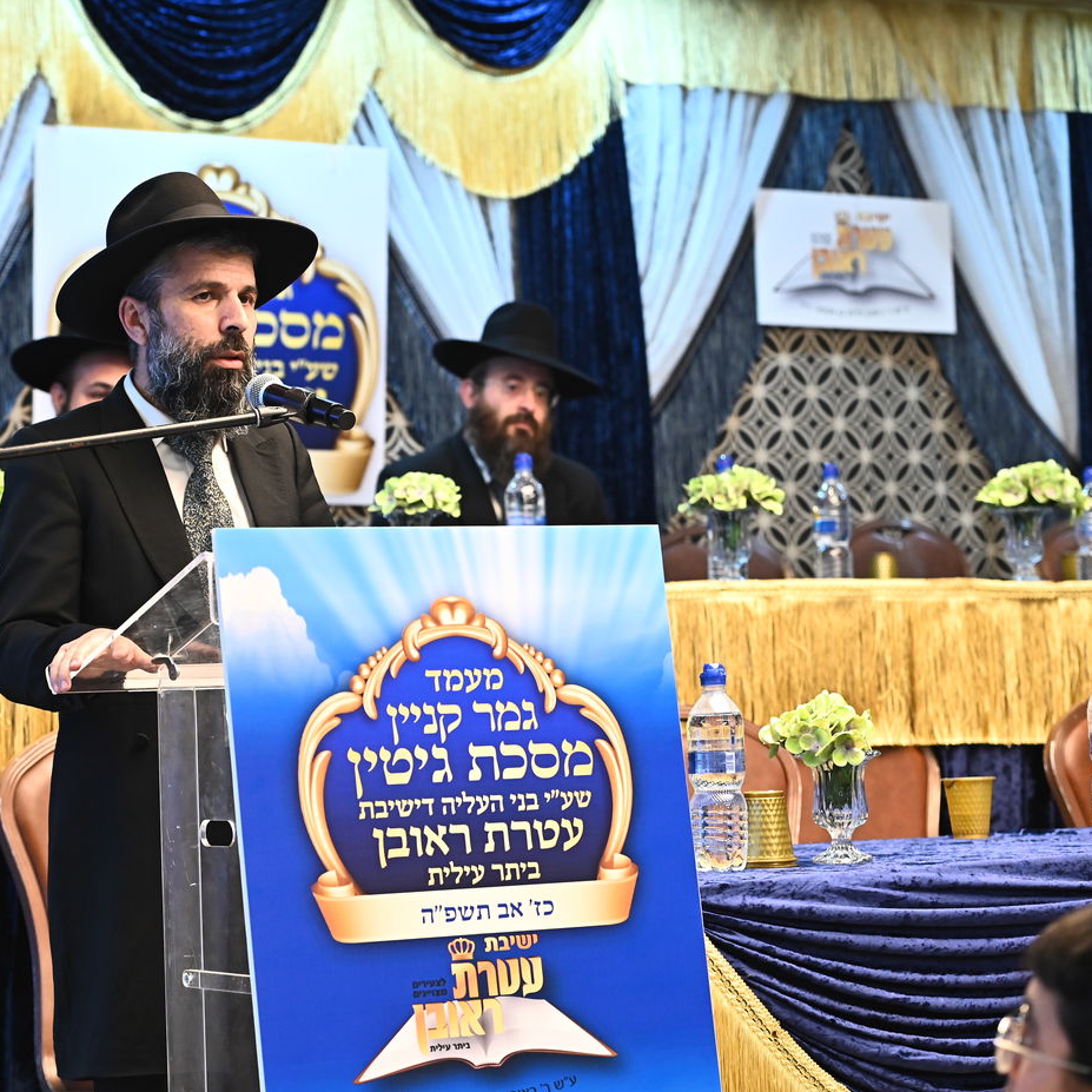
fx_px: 3890
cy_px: 545
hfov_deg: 15.9
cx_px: 339
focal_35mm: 109
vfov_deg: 16.0
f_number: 4.5
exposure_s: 1/250
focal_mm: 85
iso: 2500
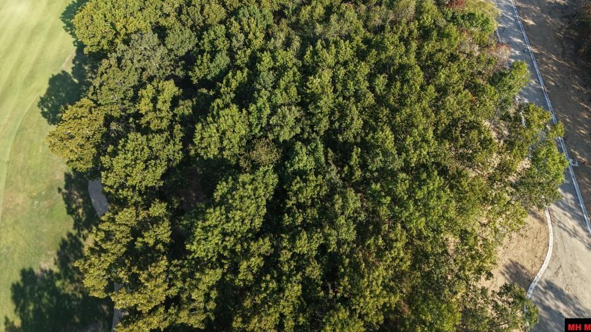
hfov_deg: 69.9
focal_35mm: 27
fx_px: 423
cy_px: 107
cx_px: 300
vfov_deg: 42.2
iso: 180
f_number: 1.8
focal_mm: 8.67
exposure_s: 1/2000
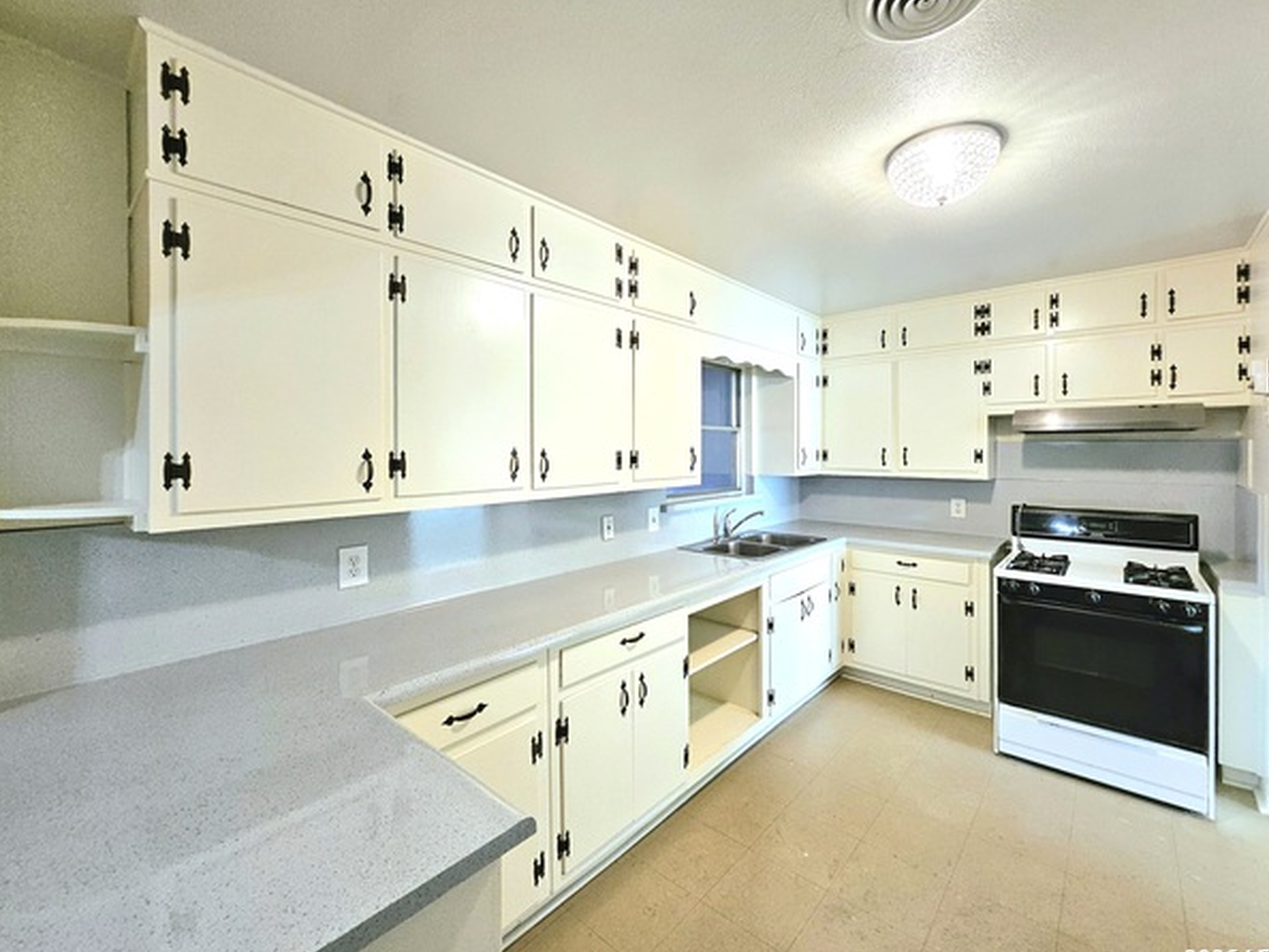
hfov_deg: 101.9
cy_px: 457
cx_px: 671
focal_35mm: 14
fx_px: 513
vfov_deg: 85.7
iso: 200
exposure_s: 1/60.2
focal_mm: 1.7
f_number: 2.2
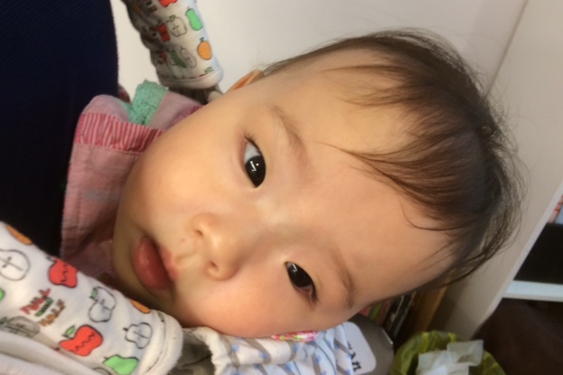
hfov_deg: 60.3
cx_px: 275
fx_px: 485
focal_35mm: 31
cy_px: 180
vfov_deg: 42.3
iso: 80
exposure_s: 1/30
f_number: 2.2
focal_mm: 4.15
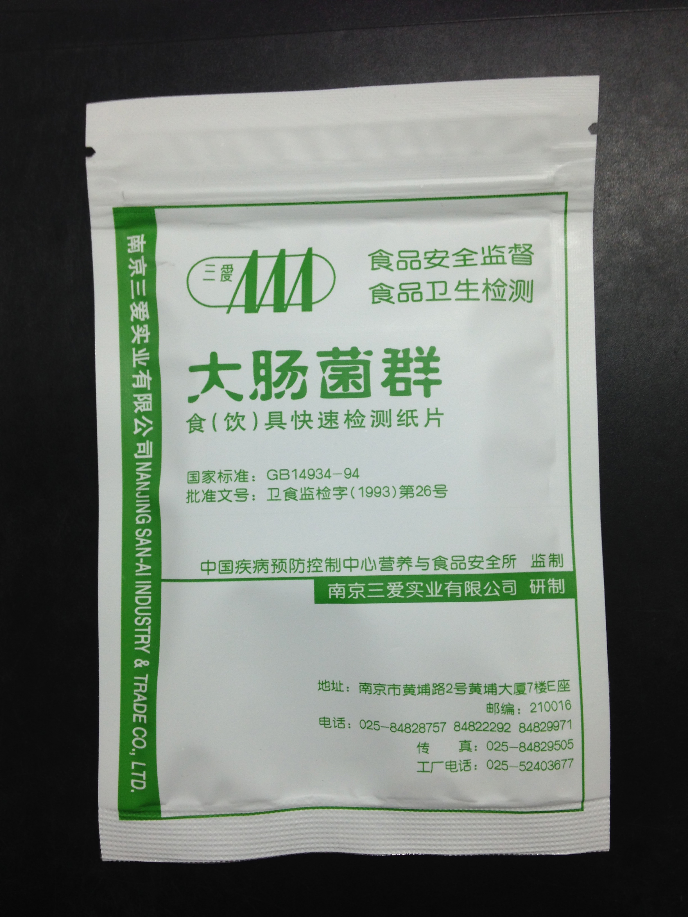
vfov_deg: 55.4
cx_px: 344
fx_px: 875
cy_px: 458
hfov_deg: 42.9
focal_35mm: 33
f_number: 2.4
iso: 50
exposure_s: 1/20
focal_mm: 4.12
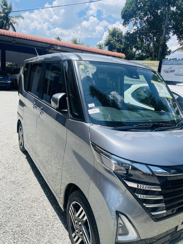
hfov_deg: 53.1
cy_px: 122
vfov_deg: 67.3
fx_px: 183
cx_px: 92
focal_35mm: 26
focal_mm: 4.2
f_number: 1.6
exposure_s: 1/2353
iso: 32
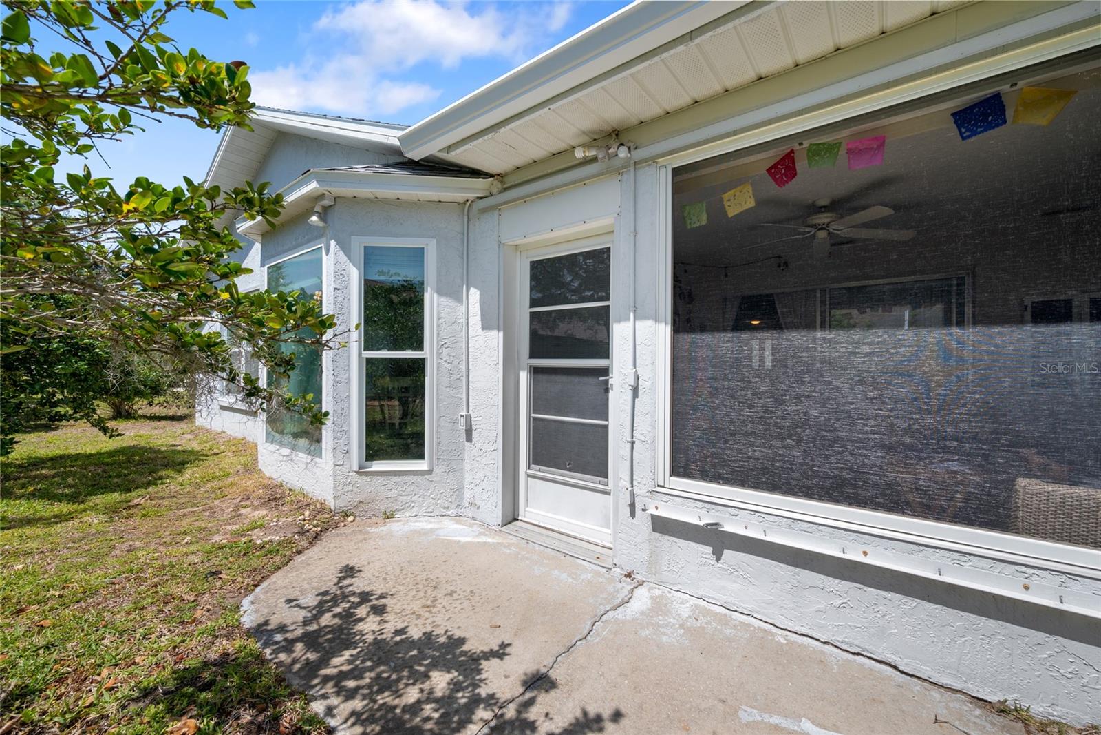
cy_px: 368
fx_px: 428
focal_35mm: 14
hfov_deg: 104.2
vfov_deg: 81.2
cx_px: 550
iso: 250
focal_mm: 14
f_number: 9
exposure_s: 1/60
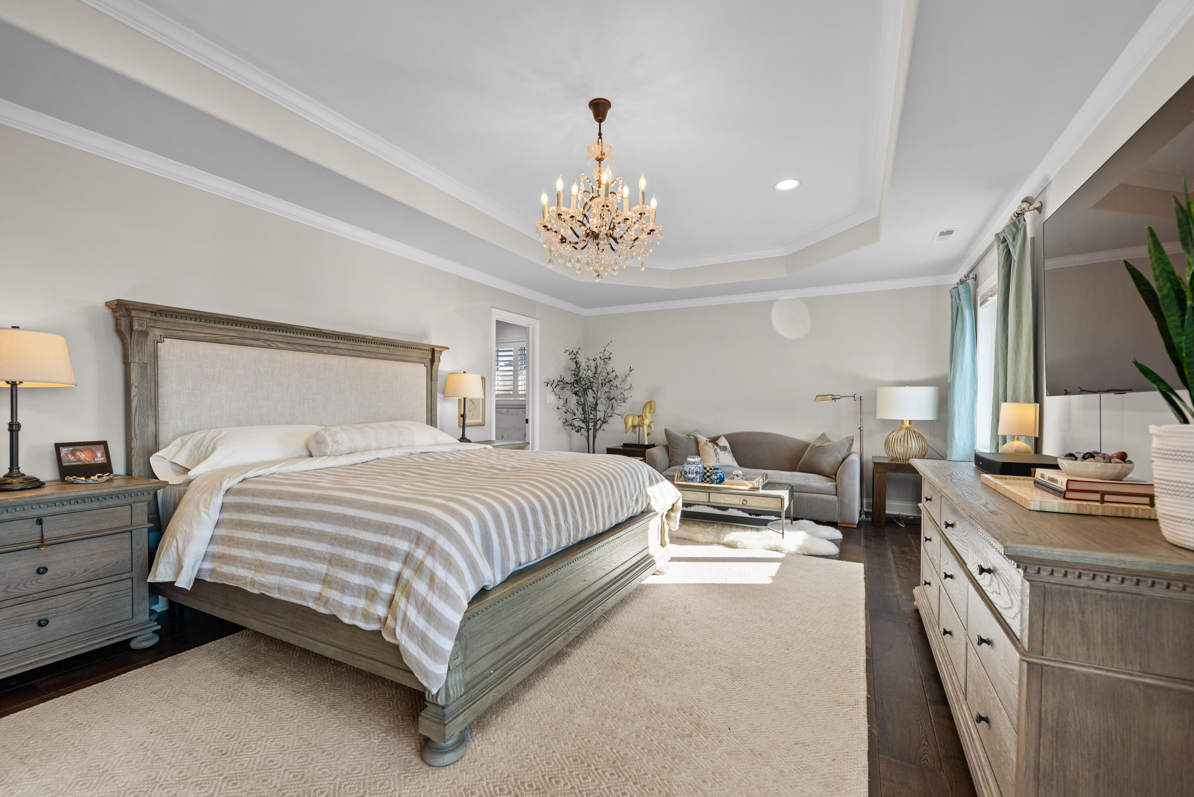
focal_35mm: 15
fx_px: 498
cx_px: 597
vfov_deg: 77.4
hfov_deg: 100.4
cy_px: 398
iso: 200
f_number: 10
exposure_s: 1/40
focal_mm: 15
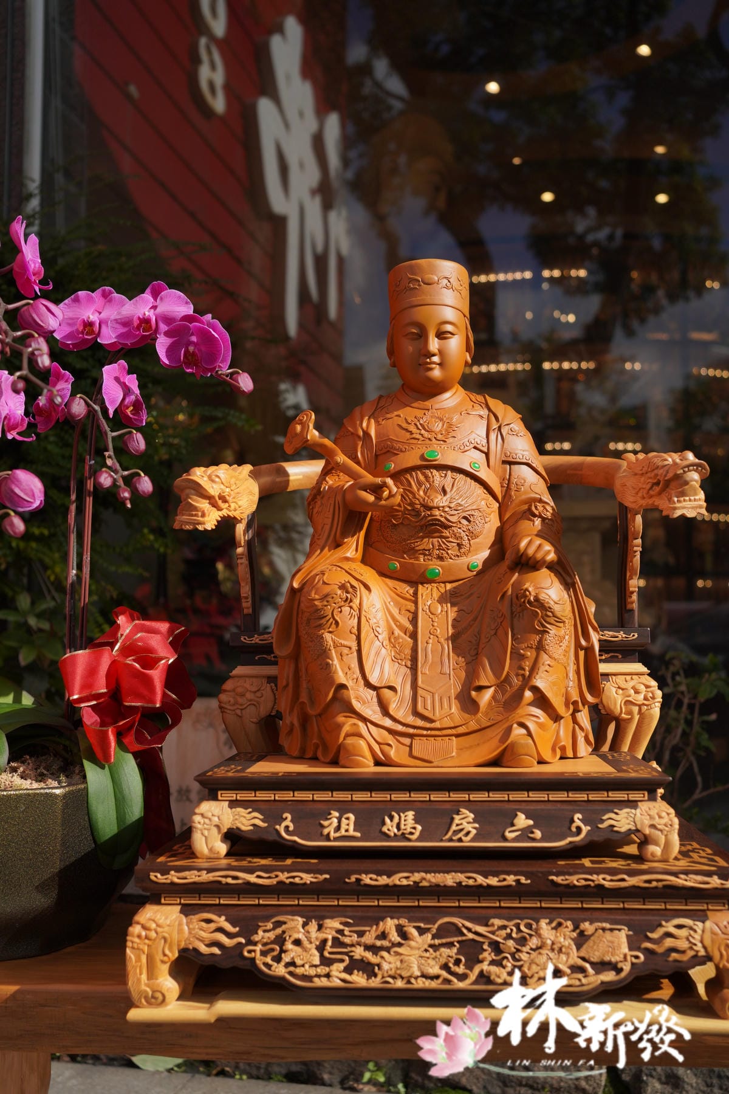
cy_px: 547
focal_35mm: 35
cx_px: 364
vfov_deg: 54.4
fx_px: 1063
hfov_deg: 37.9
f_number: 4.5
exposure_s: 1/4000
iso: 400
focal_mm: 35
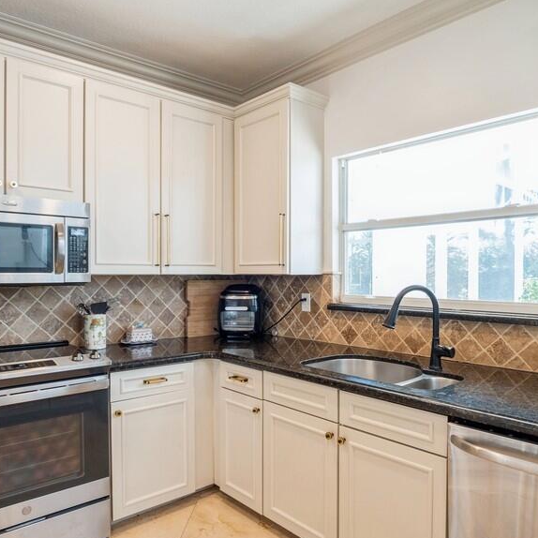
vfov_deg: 65.0
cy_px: 278
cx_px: 265
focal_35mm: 24
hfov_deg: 65.0
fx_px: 422
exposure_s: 1/6
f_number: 8
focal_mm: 12
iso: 200
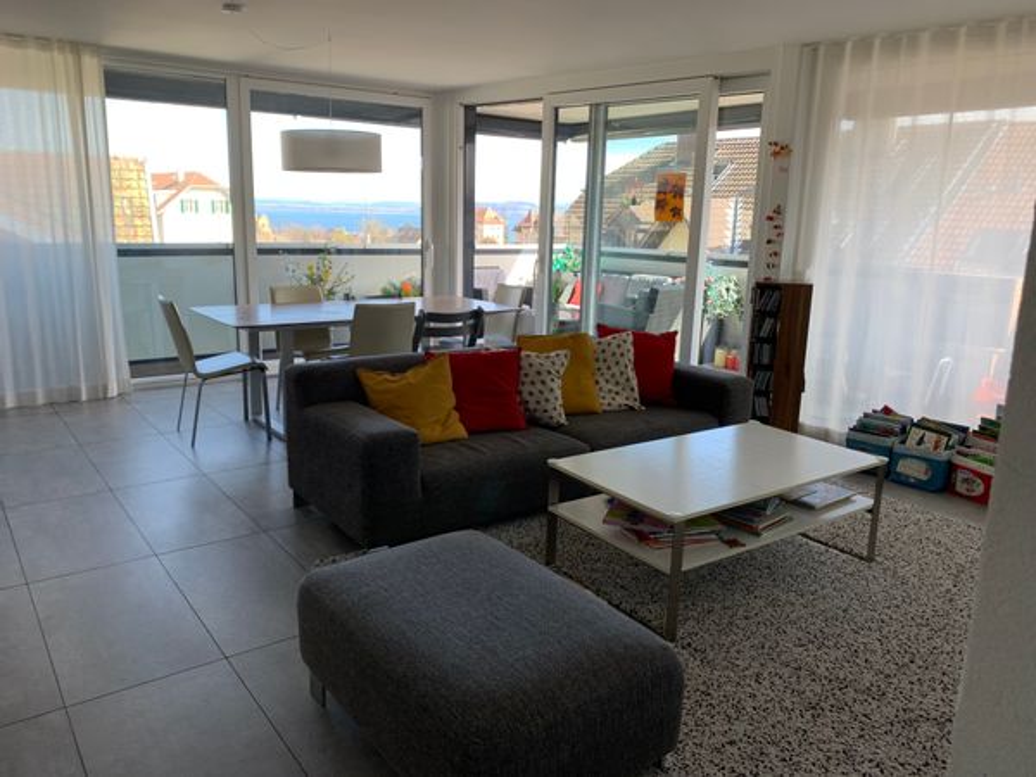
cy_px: 388
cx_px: 518
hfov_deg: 67.3
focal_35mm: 26
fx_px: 778
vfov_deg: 53.1
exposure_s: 1/122
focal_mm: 4.25
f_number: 1.8
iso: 25
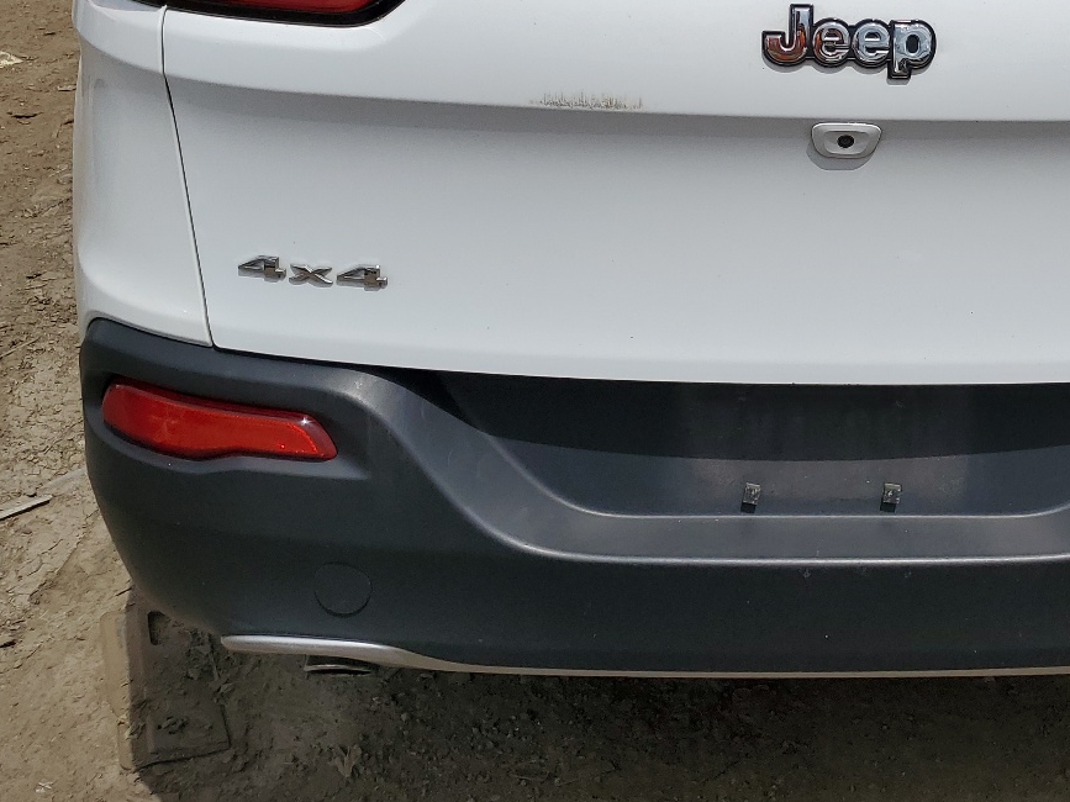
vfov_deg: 29.3
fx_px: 1484
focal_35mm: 48
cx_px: 845
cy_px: 114
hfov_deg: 38.3
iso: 51
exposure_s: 1/10000
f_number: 1.5
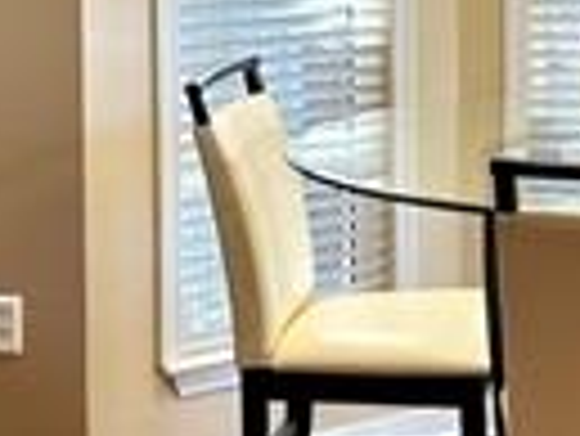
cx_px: 468
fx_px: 1996
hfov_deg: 16.4
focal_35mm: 119
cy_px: -43
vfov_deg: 12.3
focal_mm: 6.86
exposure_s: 1/120
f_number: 1.78
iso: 100
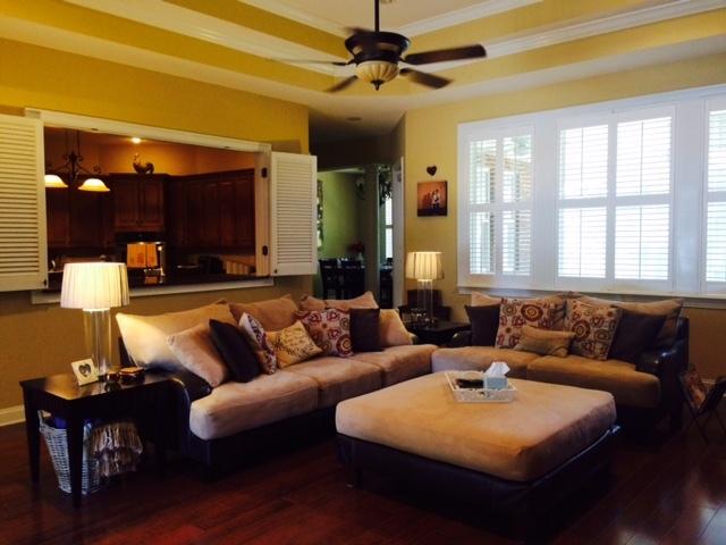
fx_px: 608
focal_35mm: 29
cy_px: 272
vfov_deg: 48.2
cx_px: 363
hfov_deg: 61.7
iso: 200
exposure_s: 1/30
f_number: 2.2
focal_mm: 4.15
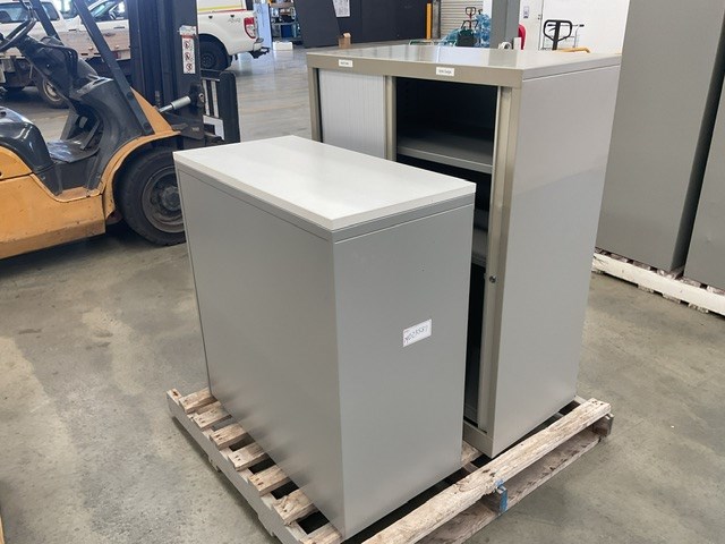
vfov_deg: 48.2
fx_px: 607
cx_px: 362
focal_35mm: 29
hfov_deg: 61.7
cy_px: 272
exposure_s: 1/100
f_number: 1.8
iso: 64
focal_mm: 3
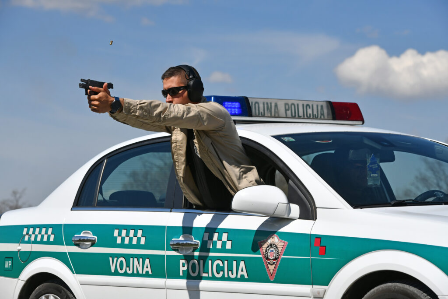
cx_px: 224
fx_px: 1444
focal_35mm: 116
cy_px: 150
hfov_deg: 17.6
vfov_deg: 11.8
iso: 250
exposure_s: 1/2500
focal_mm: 116
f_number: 10
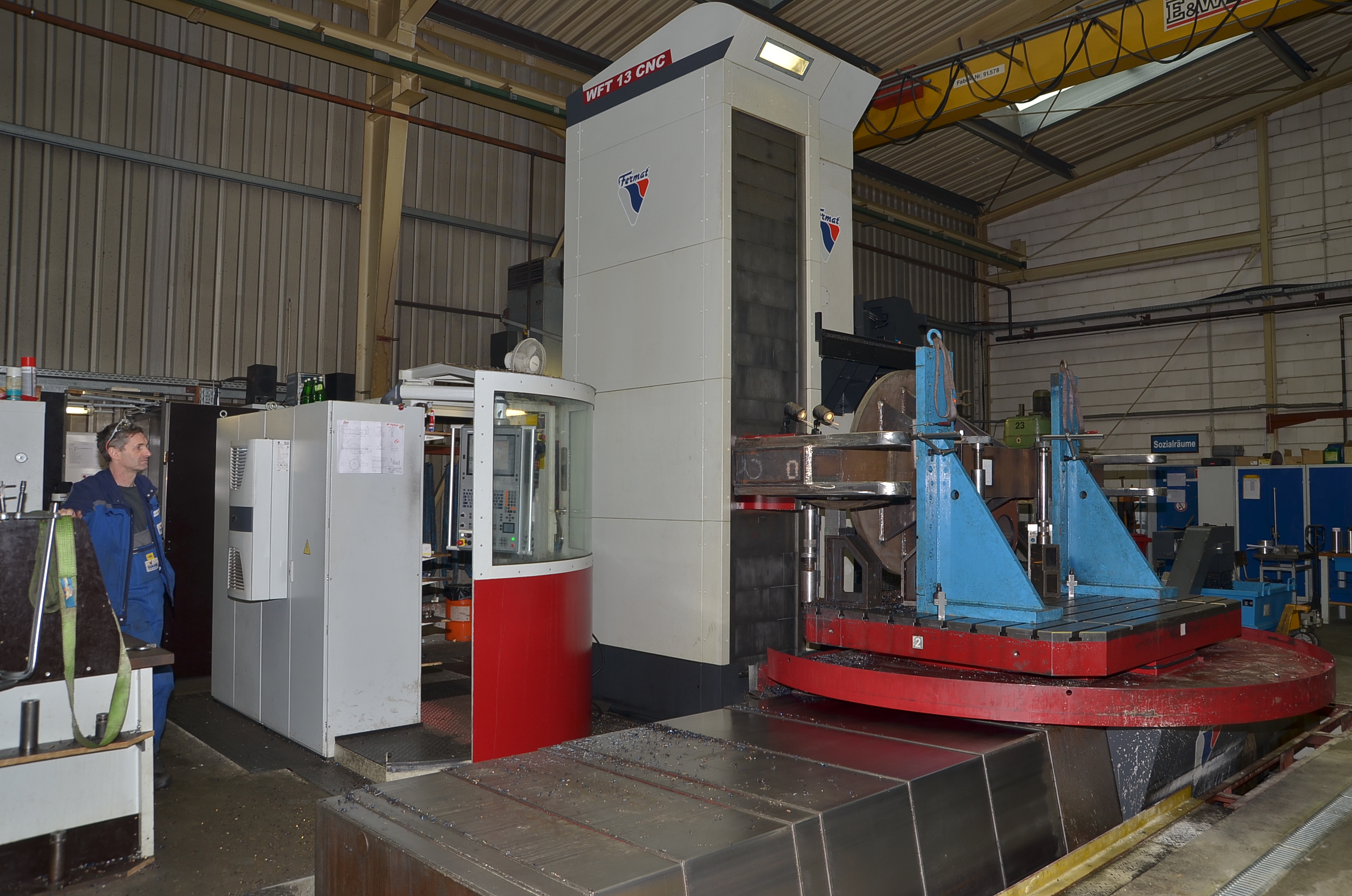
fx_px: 956
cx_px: 676
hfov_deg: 70.5
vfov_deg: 50.2
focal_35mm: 26
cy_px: 448
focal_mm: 17
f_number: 8
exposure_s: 1/60
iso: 125
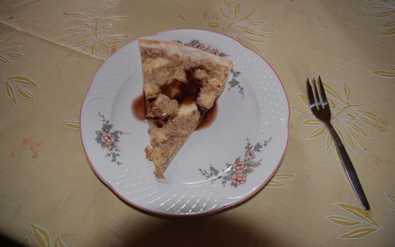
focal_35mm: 31
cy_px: 114
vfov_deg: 40.6
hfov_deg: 61.2
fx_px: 334
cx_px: 198
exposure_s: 1/60
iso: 400
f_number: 4
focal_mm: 20
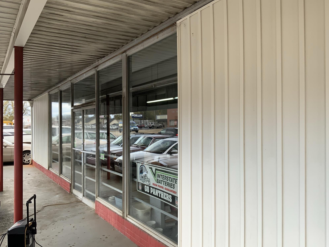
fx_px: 285
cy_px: 126
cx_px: 164
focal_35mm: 30
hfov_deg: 60.0
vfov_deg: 46.8
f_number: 1.8
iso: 16
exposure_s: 1/146
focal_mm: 3
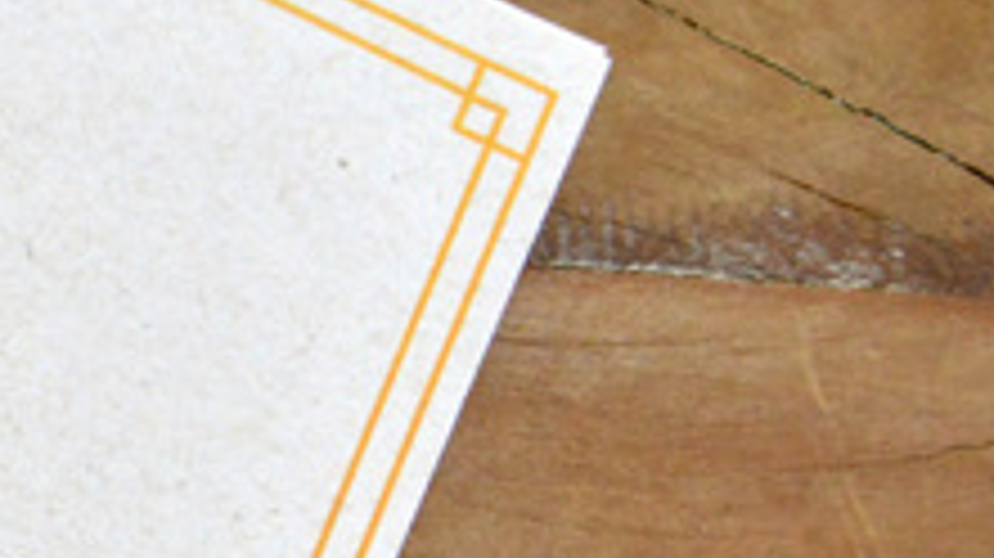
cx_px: -1340
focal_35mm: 199
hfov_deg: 9.7
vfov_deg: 6.1
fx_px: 5242
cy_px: 470
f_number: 10
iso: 1100
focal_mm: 35
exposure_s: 1/200
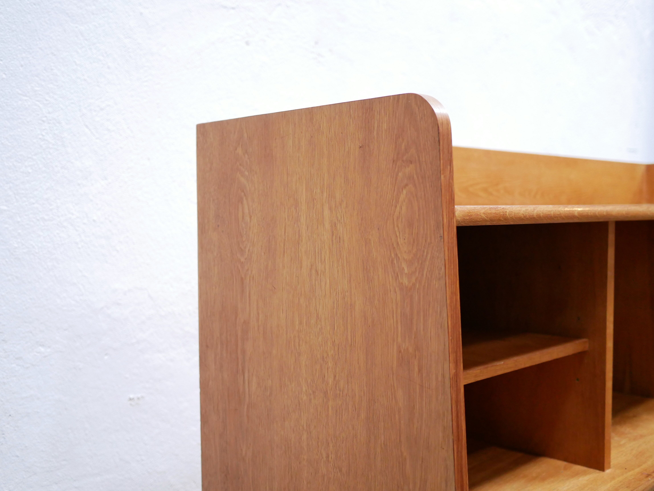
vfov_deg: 36.0
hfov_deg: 46.8
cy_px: 246
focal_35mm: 40
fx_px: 756
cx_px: 327
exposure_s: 1/60
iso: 1250
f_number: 1.7
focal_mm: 20
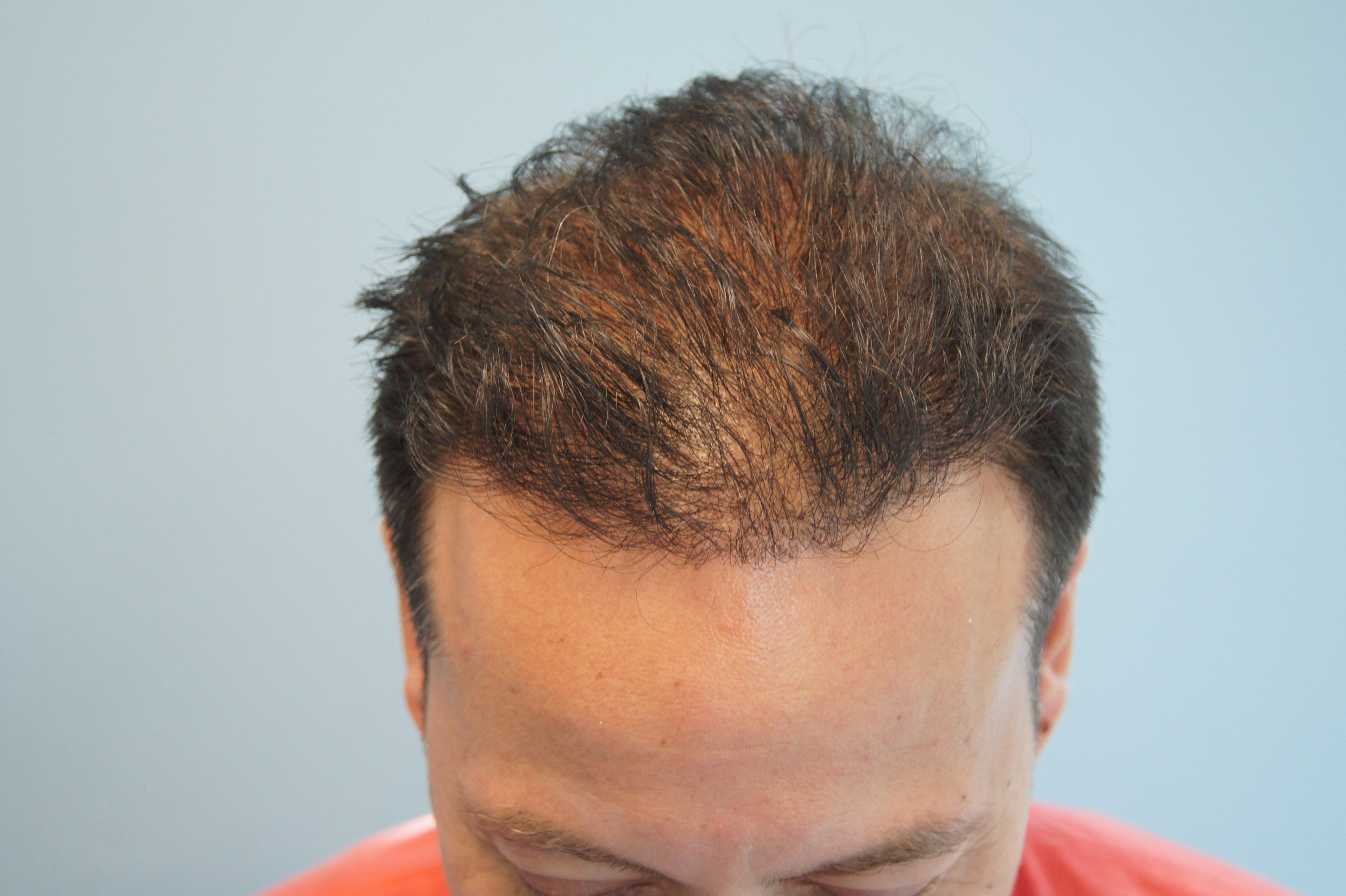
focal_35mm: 52
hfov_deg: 37.9
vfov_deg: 25.7
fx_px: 1962
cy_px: 448
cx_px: 673
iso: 800
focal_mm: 35
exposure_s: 1/60
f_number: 5
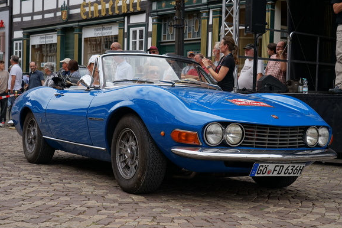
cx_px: 175
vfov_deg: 23.4
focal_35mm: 58
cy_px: 115
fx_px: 551
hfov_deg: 34.5
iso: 100
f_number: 7.1
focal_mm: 56
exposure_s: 1/100
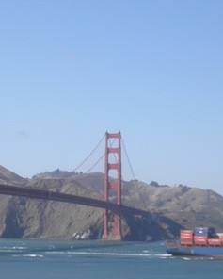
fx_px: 956
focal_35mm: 116
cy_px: 131
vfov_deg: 16.6
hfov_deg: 13.0
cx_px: -30
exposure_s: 1/80
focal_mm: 7.9
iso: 64
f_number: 9.6
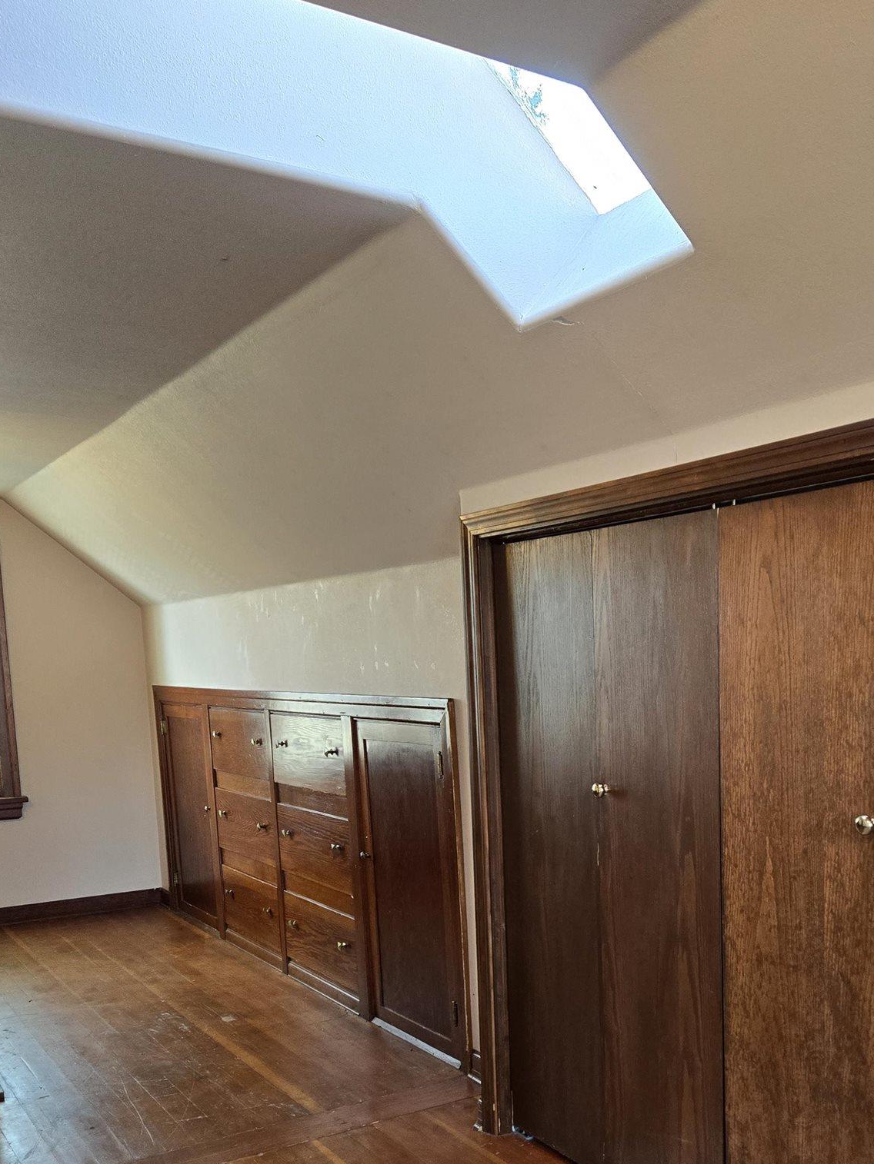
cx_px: 635
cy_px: 813
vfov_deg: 51.2
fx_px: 1178
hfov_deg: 39.8
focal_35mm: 35
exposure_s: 1/120
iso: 200
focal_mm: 5.4
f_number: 1.8
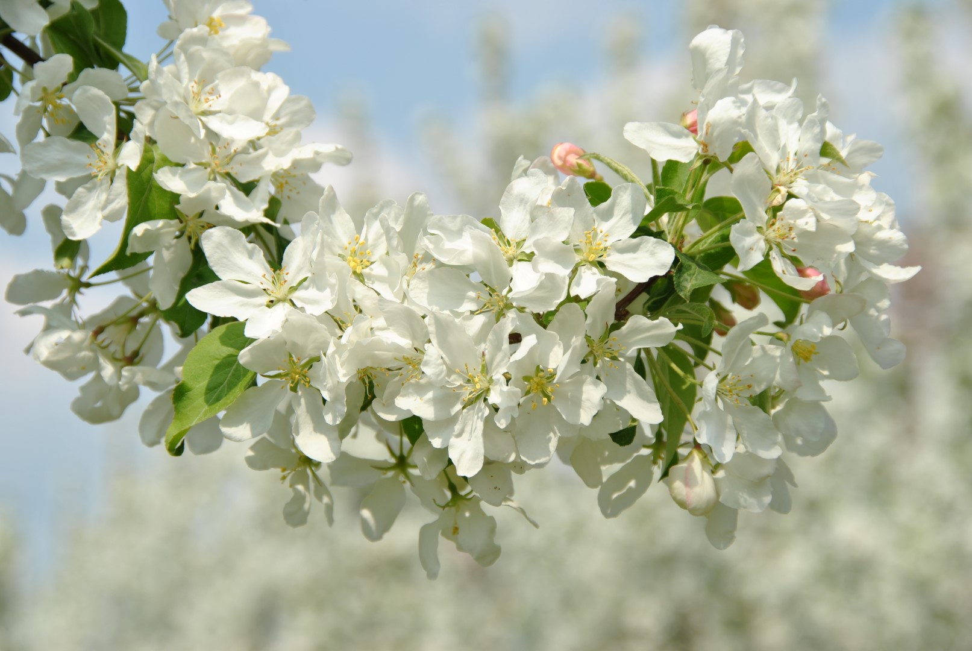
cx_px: 486
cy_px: 326
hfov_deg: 17.0
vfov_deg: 11.5
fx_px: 3244
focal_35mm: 120
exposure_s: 1/400
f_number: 7.1
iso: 100
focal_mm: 80
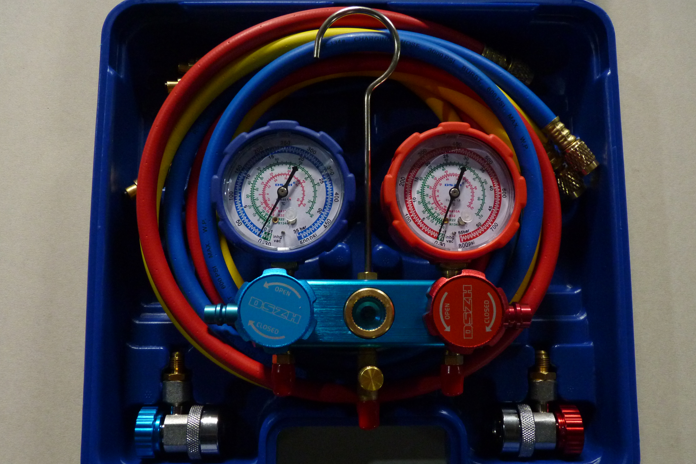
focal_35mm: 29
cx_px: 357
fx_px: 561
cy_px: 264
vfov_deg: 44.8
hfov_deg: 63.7
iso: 400
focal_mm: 4.8
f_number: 2.8
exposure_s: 1/20
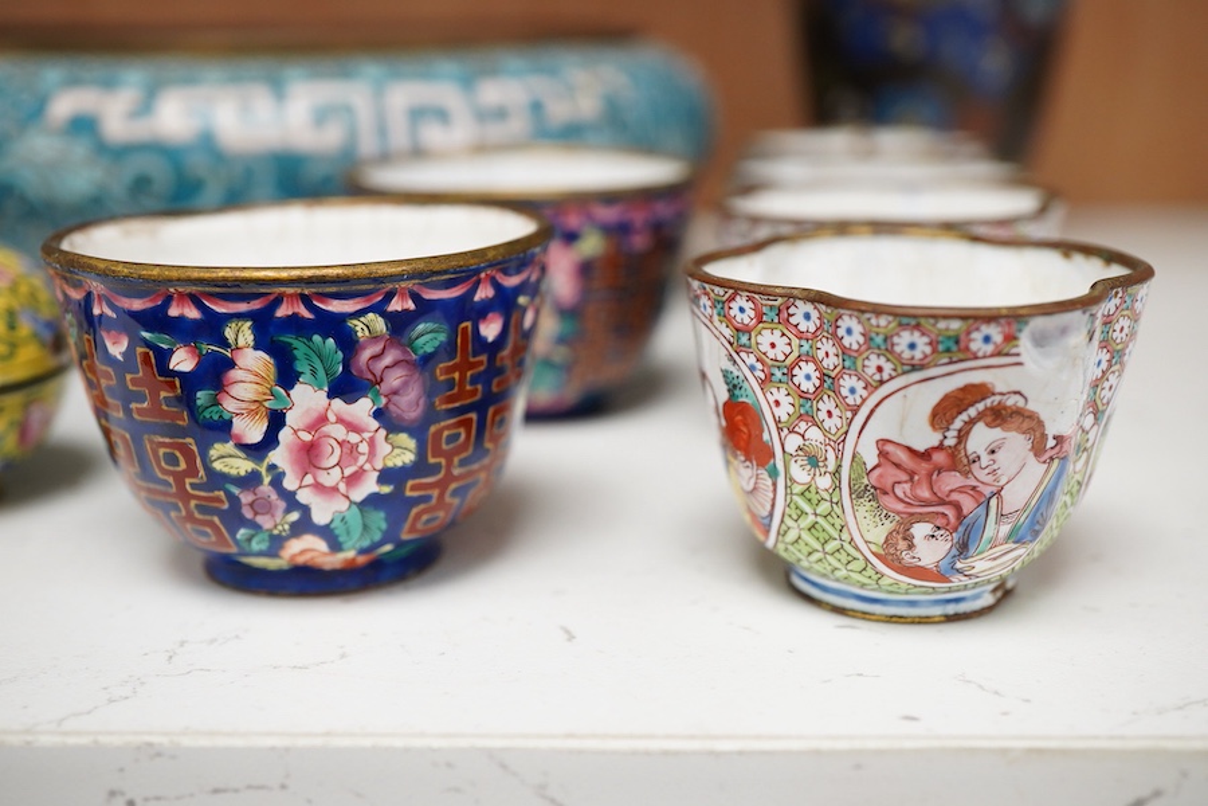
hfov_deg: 43.6
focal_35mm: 45
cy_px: 403
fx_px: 1510
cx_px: 604
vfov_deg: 29.9
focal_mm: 30
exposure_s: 1/125
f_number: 8
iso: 1250
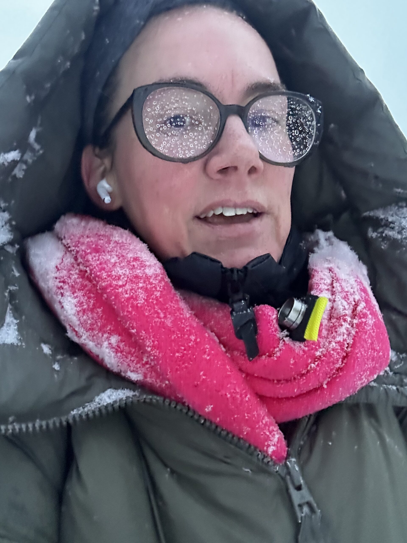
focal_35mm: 30
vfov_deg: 60.0
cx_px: 204
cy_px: 272
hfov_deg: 46.8
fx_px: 470
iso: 320
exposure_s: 1/40
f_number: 1.9
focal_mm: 2.69
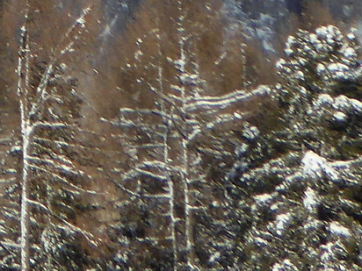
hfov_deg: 5.7
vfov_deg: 4.4
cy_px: -424
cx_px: -643
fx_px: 3472
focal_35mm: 332
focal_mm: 10.3
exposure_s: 1/1300
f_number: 4.2
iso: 100
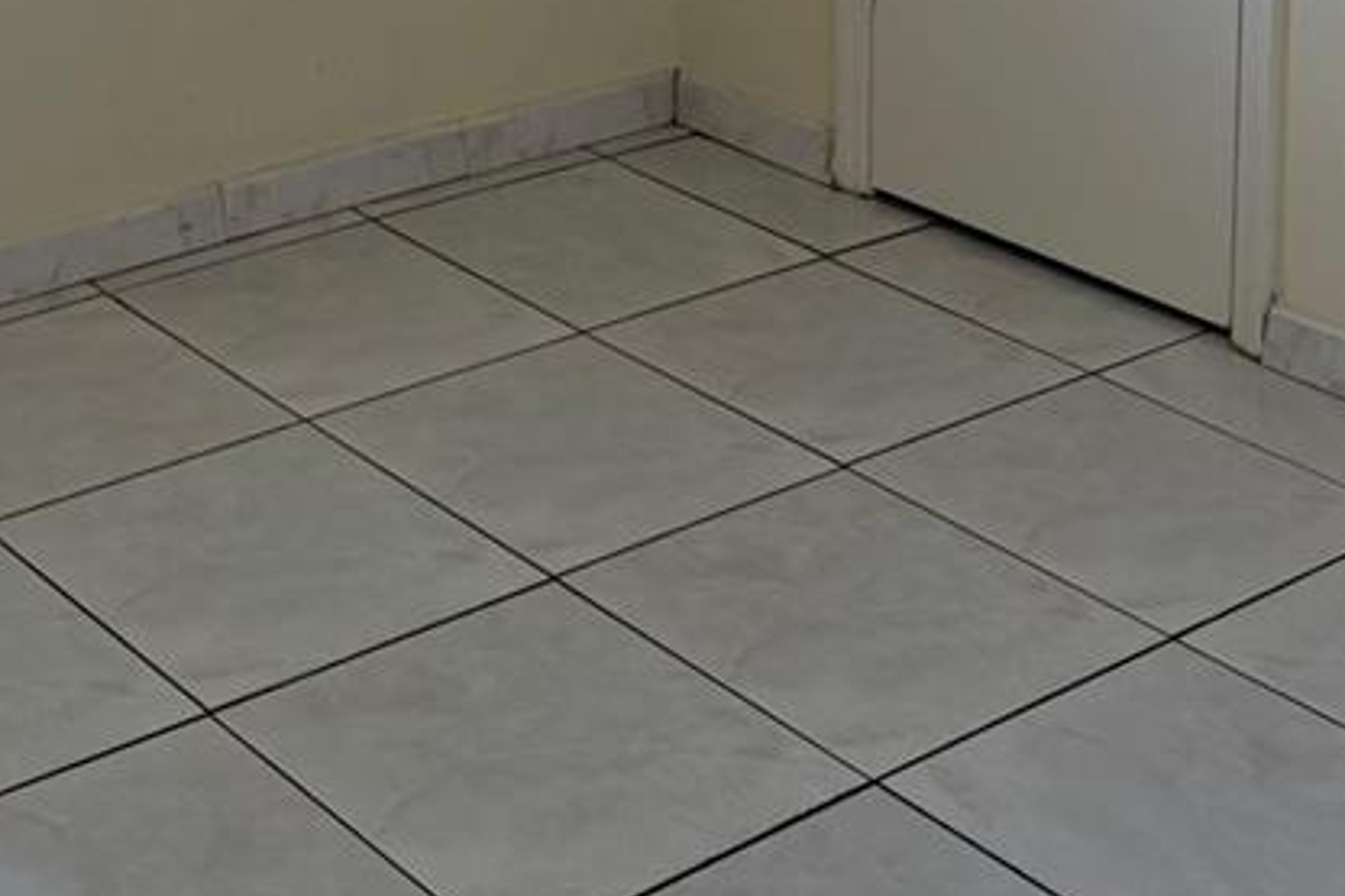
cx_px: 236
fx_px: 2689
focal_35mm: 72
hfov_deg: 27.4
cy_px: -695
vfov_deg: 16.1
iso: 100
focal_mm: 6.76
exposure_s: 1/264
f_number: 1.78
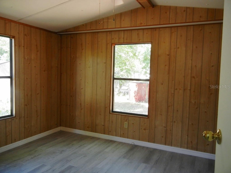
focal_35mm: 30
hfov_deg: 60.0
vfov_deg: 46.8
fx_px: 200
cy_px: 86
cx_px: 116
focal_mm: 5.4
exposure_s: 1/57.8
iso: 160
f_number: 3.5
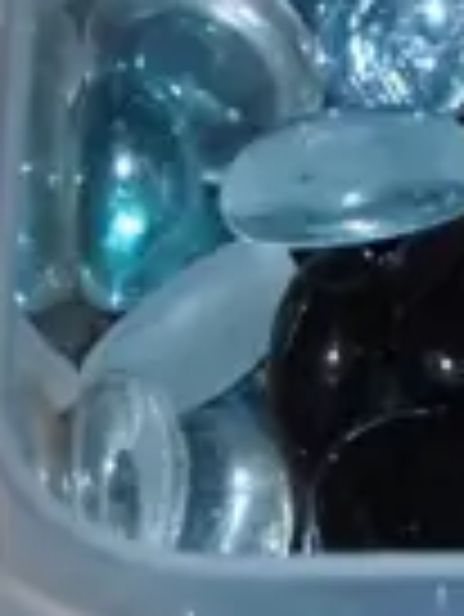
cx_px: 1748
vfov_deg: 4.1
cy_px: 108
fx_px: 8530
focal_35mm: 478
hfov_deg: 3.0
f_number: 5.6
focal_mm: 32
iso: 3200
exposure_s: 1/160
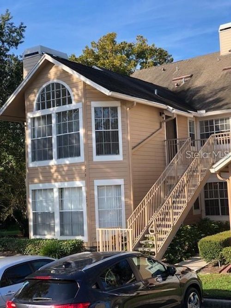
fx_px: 463
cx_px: 116
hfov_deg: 28.0
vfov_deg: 36.8
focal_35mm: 52
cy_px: 154
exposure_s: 1/309
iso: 16
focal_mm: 6
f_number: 2.4
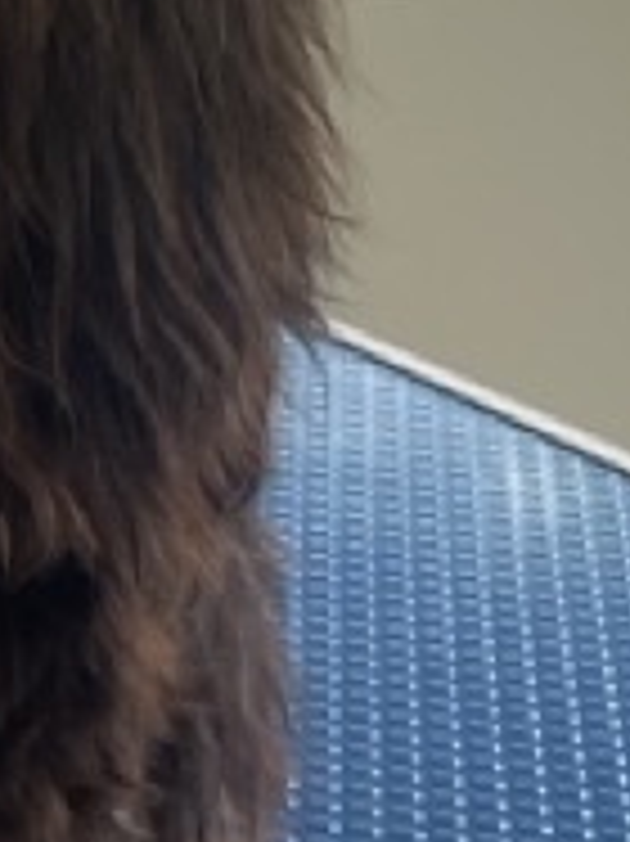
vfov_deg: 10.8
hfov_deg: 8.2
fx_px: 4324
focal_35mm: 178
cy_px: -270
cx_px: -202
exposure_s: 1/103
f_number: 1.6
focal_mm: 4.2
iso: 125
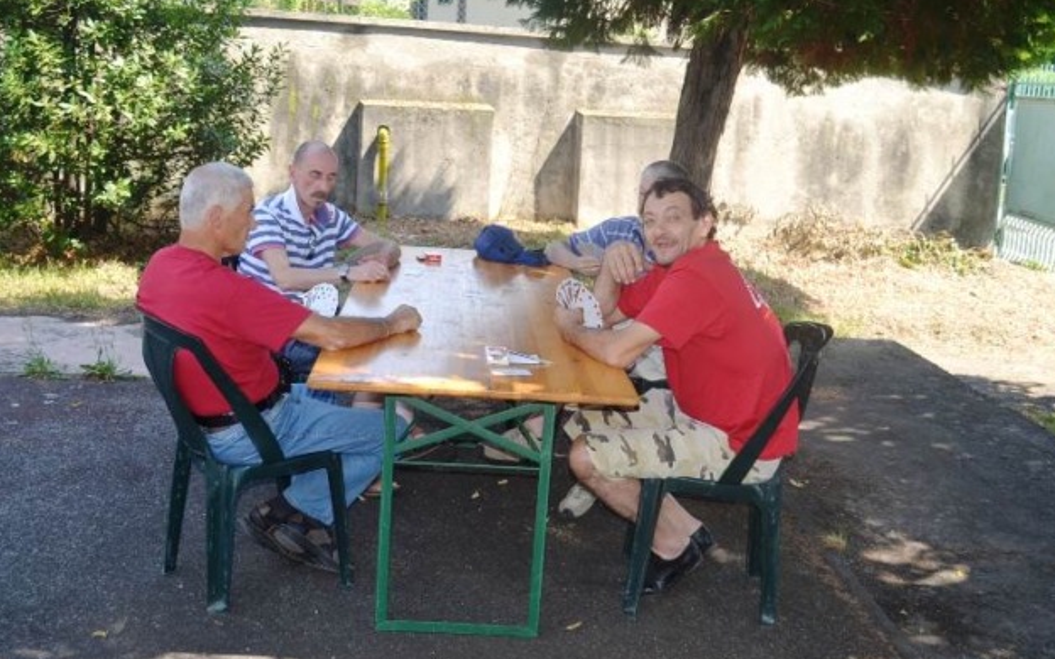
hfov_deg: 49.3
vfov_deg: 32.0
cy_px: 297
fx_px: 1150
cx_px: 519
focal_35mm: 40
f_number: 4
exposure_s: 1/125
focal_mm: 24
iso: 110
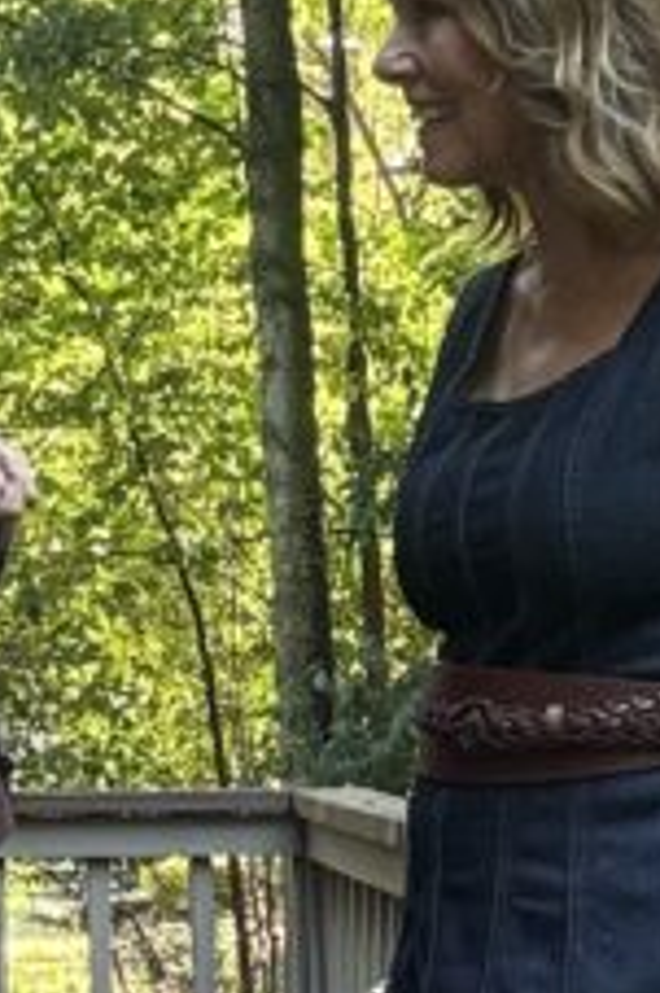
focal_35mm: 141
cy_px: 612
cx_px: 197
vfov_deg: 14.5
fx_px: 3883
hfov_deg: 9.7
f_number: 1.9
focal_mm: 2.69
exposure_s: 1/78
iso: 80
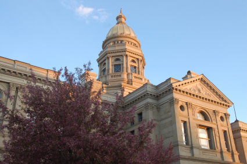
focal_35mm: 38
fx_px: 257
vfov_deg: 35.4
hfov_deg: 51.4
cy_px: 82
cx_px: 124
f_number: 6.3
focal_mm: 25
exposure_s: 1/60
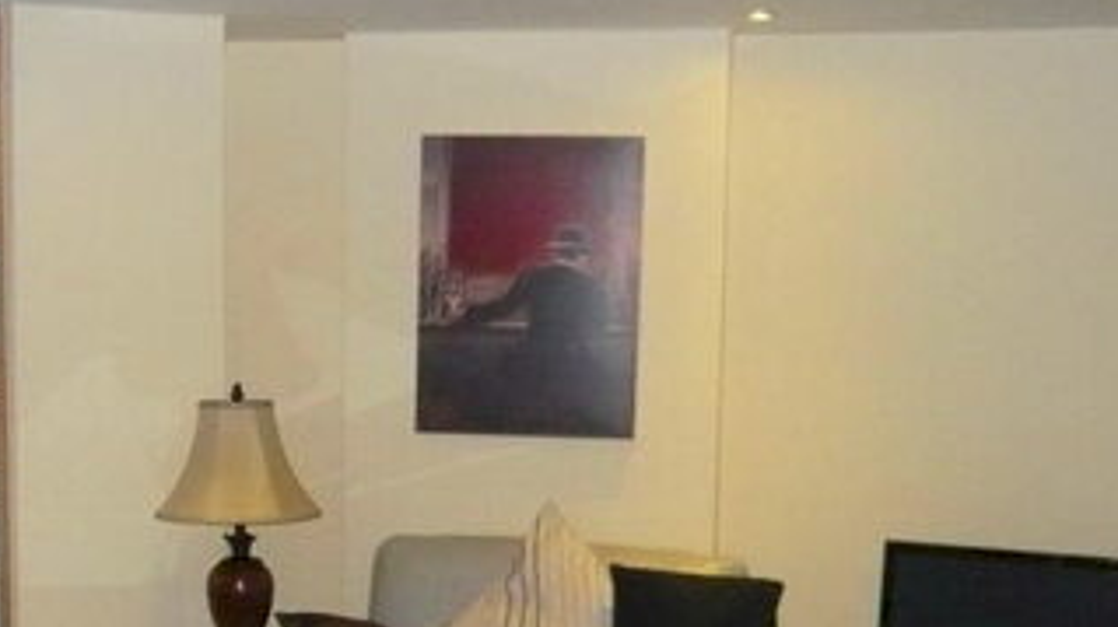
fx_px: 1985
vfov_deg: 17.6
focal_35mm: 67
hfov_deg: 31.2
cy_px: 597
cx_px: 361
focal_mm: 4.6
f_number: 2.8
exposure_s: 1/30
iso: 400
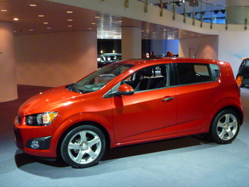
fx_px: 266
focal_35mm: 37
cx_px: 124
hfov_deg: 50.1
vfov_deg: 38.7
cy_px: 94
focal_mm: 4.9
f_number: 3.3
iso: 640
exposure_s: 1/125
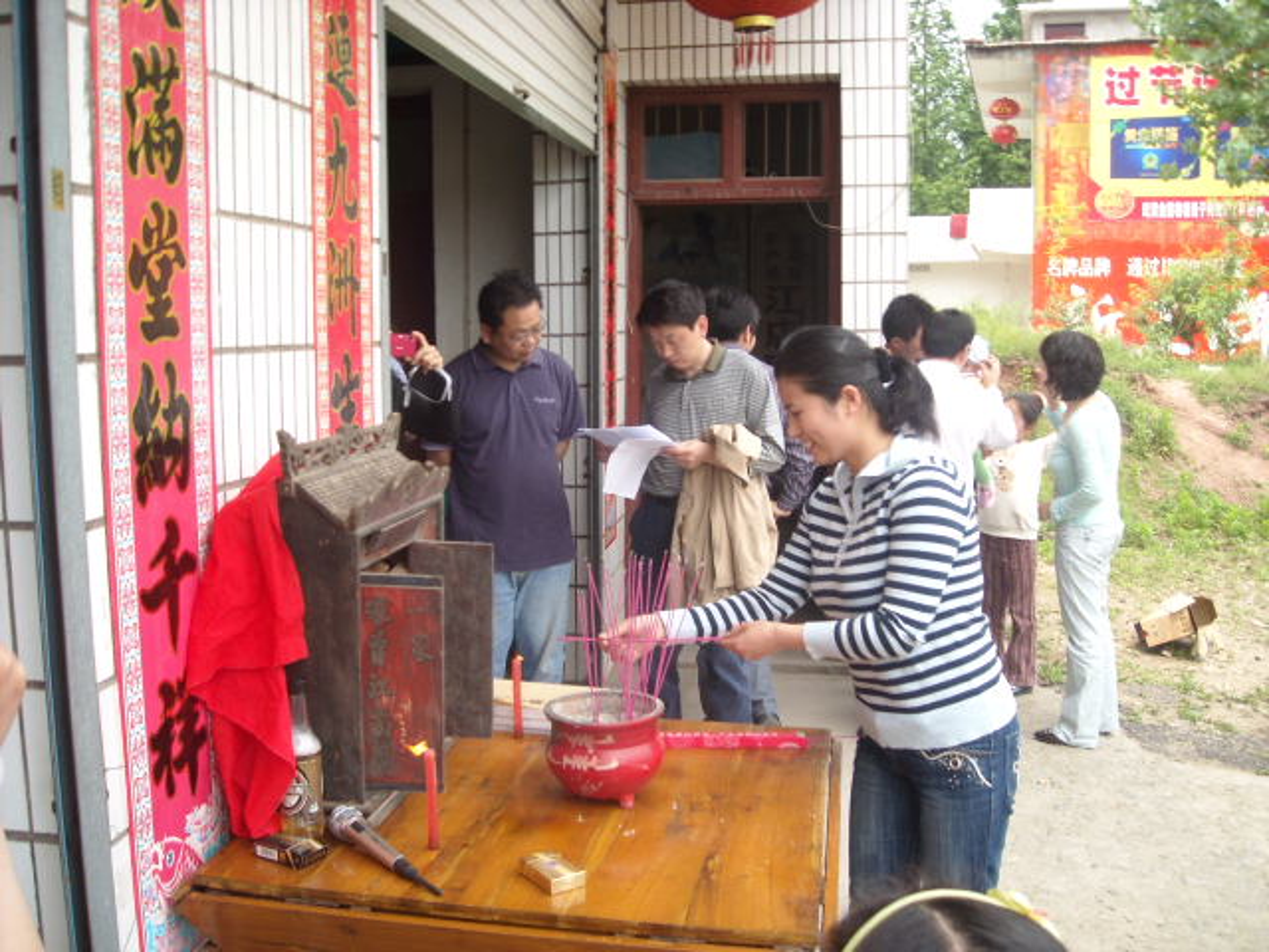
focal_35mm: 35
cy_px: 476
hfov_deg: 52.6
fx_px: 1283
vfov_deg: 40.7
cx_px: 634
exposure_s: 1/228
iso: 64
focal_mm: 5.7
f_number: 2.8
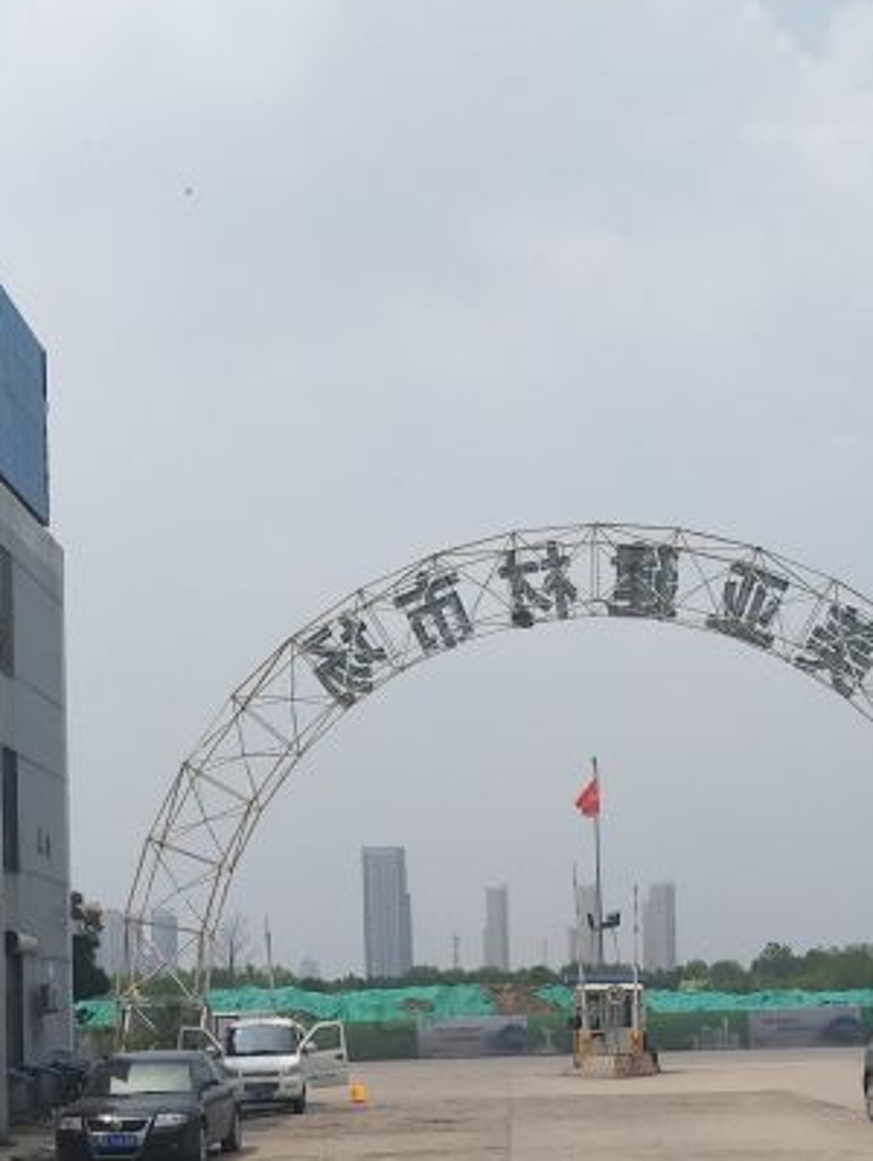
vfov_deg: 38.5
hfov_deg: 30.8
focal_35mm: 47
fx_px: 1578
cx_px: 527
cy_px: 968
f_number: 2.2
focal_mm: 3.81
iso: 100
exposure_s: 1/2000
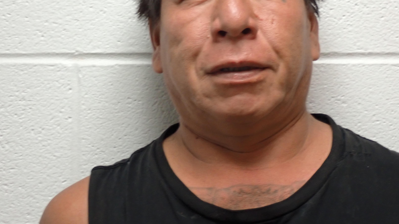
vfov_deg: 11.6
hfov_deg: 20.5
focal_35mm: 104
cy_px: 58
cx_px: 228
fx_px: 1100
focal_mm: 13.65
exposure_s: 1/20
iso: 400
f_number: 4.1
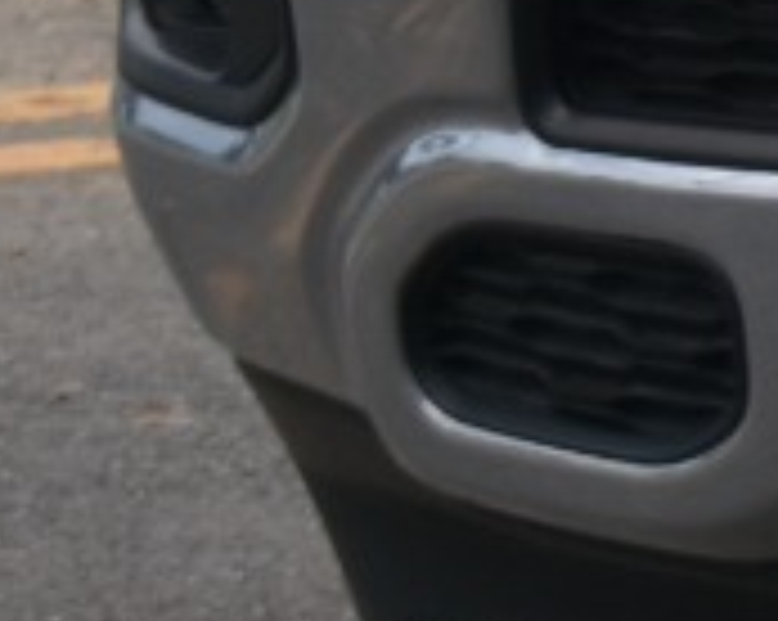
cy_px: -1022
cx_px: 3332
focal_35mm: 633
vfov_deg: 2.4
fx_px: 14559
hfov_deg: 2.9
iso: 200
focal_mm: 48
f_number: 8
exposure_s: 1/250
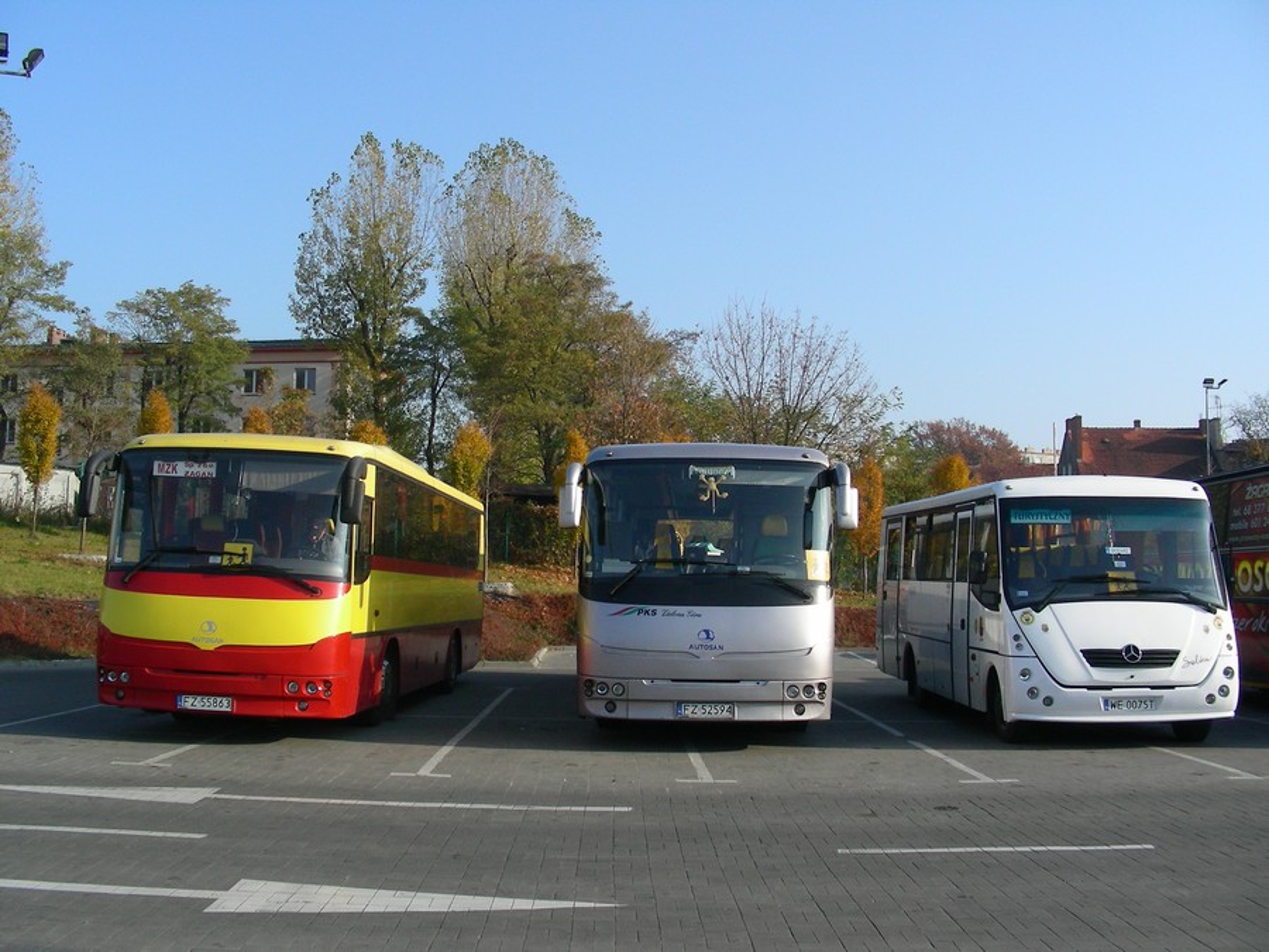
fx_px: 1393
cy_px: 476
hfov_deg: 49.0
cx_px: 634
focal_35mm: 38
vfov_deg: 37.7
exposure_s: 1/511
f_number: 4
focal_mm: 6.3
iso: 50
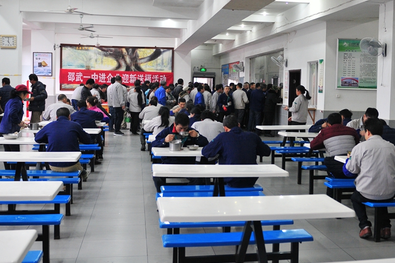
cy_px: 109
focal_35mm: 52
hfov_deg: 37.7
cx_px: 274
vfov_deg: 25.9
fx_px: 570
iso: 500
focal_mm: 24
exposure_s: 1/60
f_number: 2.8
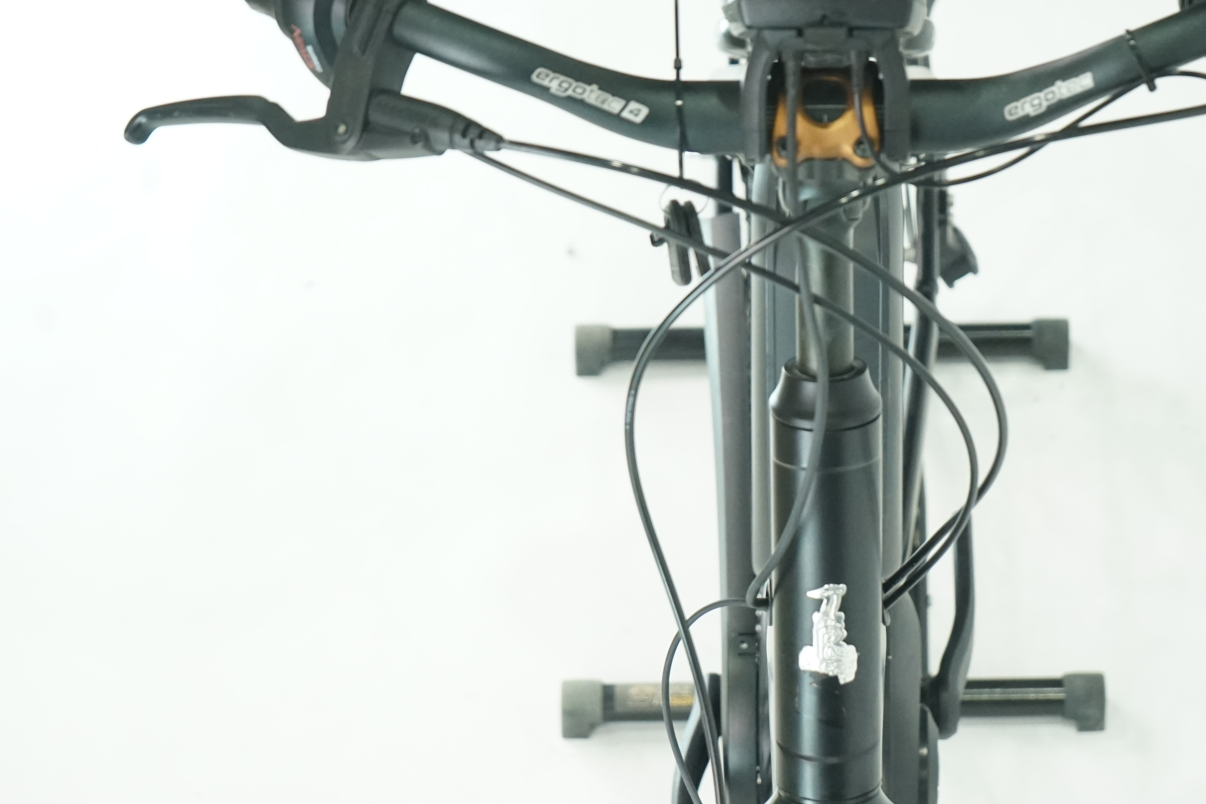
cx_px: 825
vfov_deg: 12.3
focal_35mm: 111
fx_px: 3718
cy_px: 480
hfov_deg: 18.4
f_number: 5.6
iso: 2500
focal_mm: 70
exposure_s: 1/200
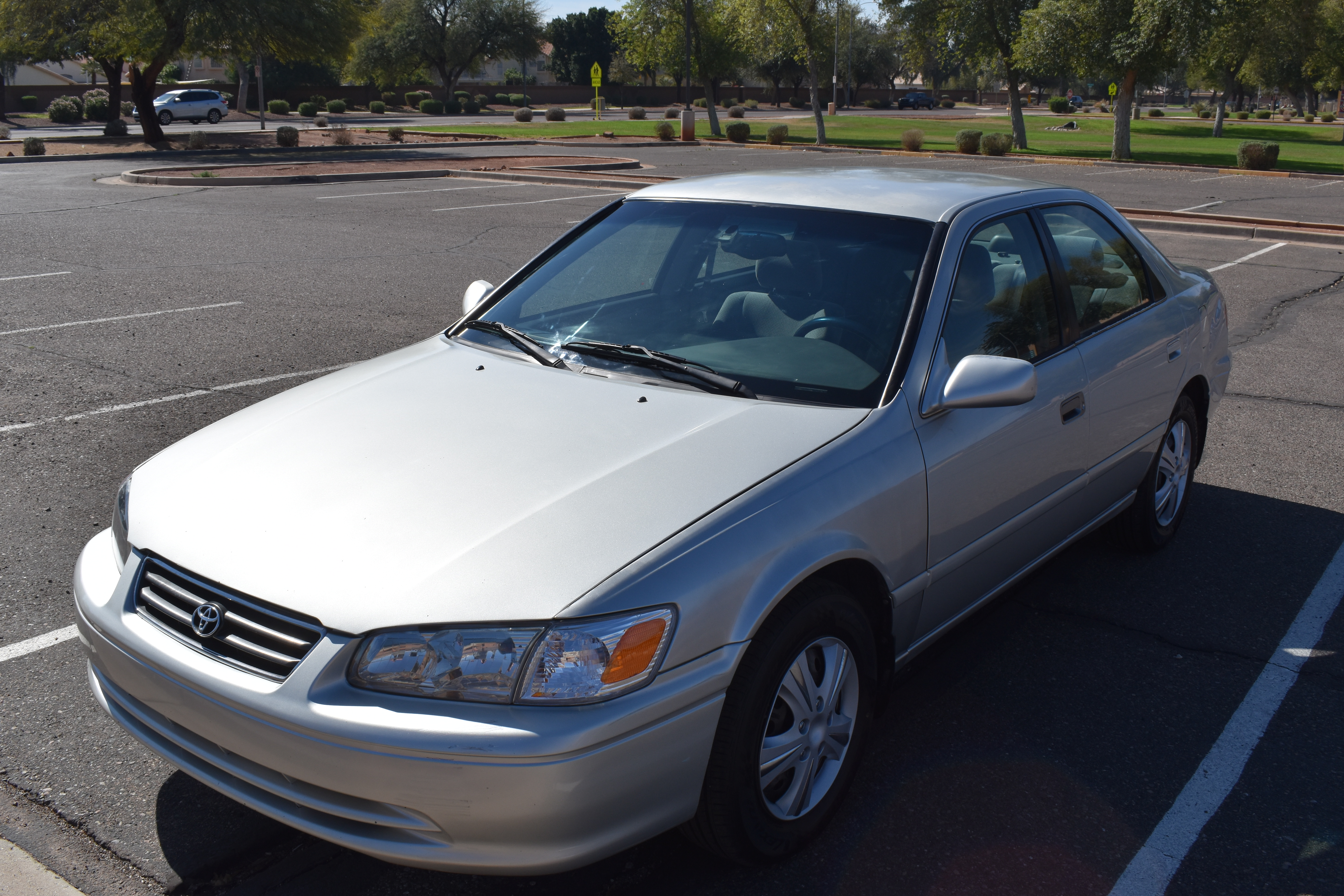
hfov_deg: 55.8
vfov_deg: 38.9
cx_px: 671
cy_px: 439
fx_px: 1269
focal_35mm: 34
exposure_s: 1/640
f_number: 13
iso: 200
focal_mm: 22
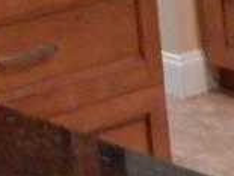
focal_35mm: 145
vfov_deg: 8.9
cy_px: -301
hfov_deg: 10.4
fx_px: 982
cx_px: -429
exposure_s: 1/25
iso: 400
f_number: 3
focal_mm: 4
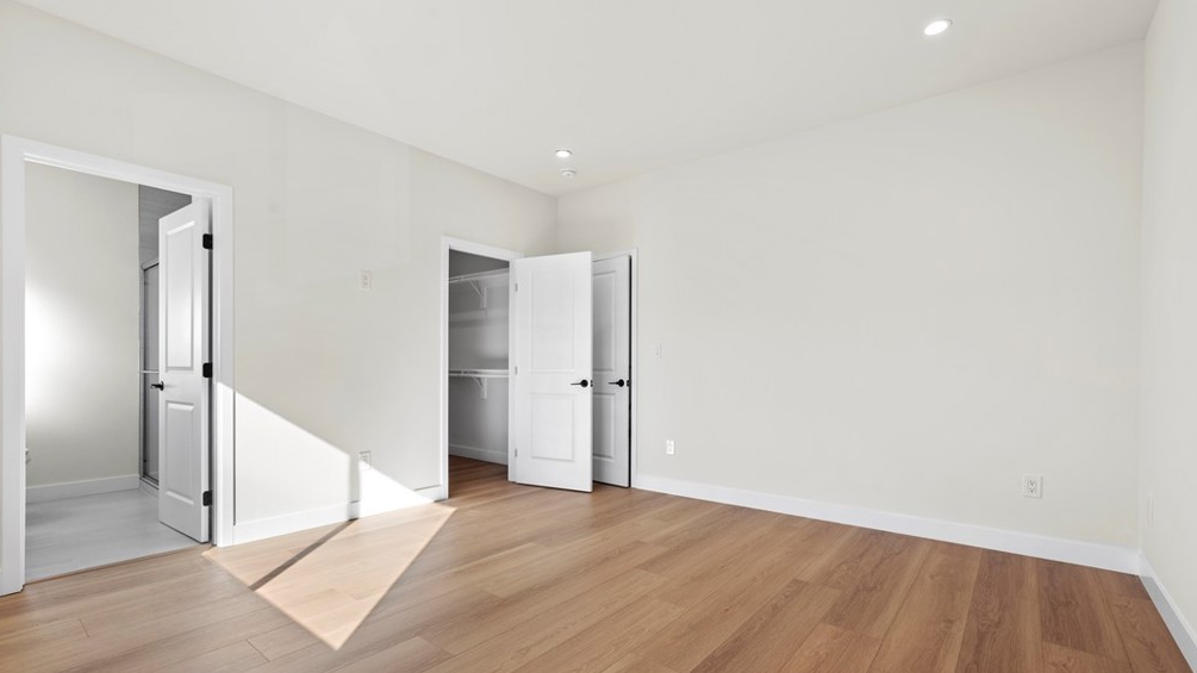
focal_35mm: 16
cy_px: 360
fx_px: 508
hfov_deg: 99.4
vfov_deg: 67.0
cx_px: 594
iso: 320
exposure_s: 1/13
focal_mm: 15
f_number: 10
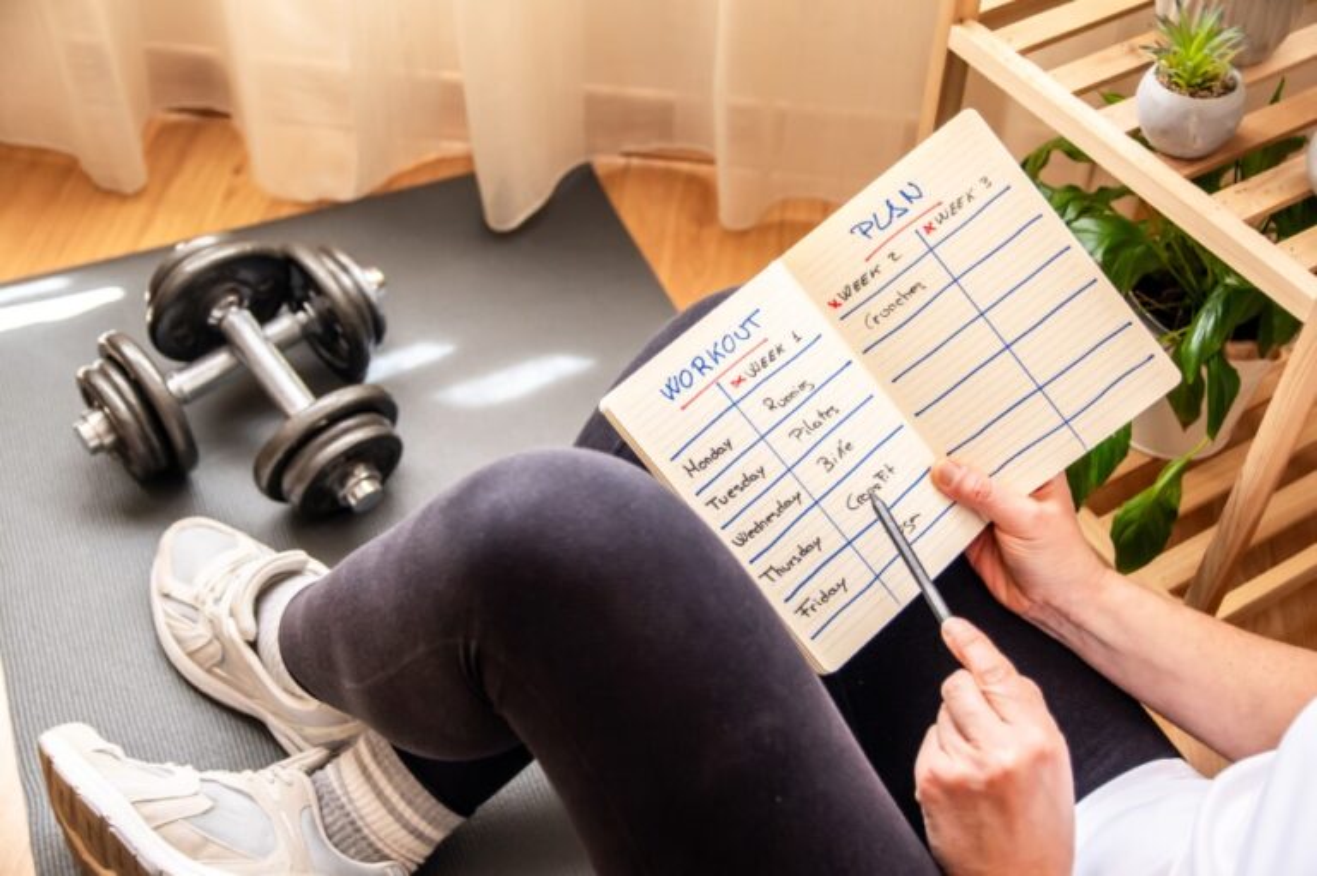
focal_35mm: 43
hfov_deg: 45.5
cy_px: 438
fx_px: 1572
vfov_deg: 31.1
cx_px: 658
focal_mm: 29
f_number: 2.8
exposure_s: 1/100
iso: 500
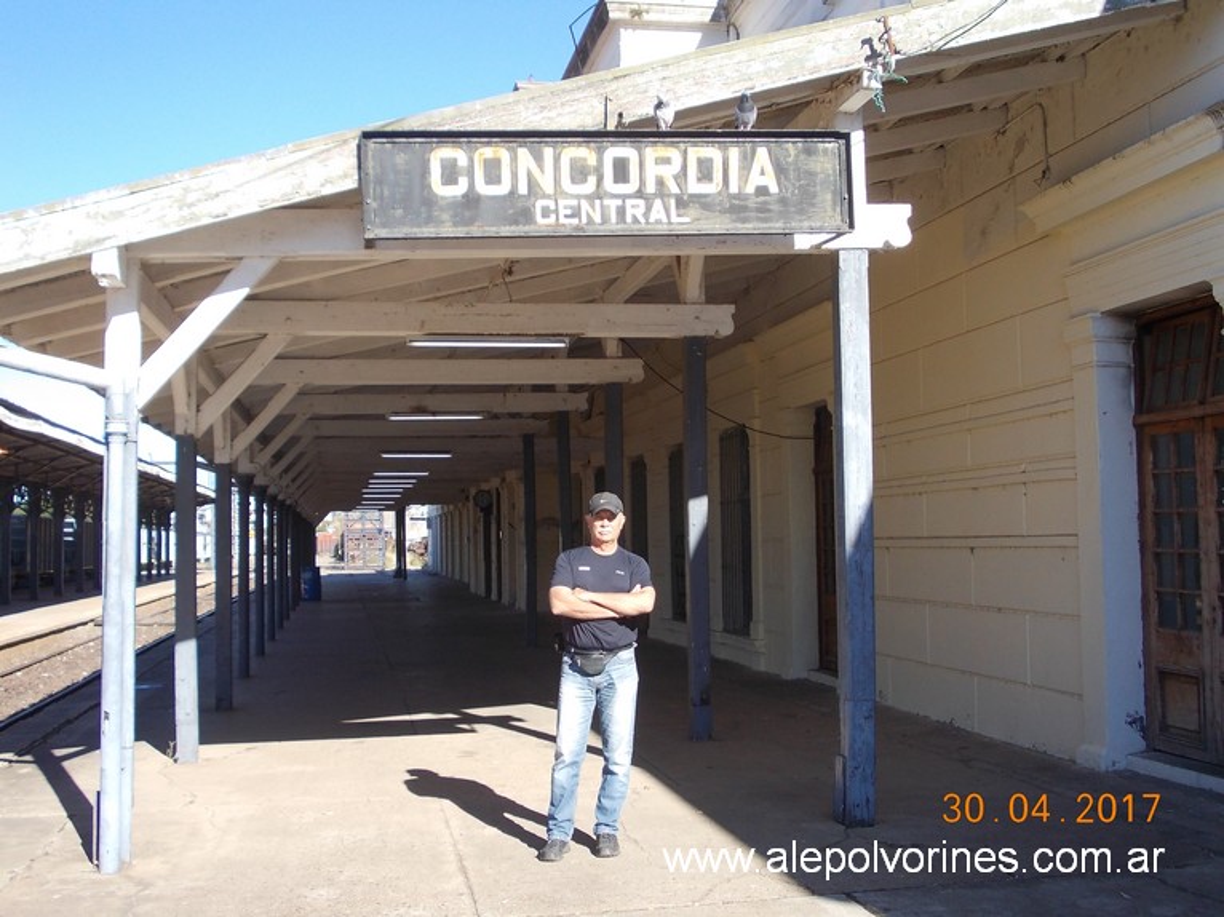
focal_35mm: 43
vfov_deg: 33.6
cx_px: 612
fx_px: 1520
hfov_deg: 43.9
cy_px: 458
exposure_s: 1/400
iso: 80
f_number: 3.3
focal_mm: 6.1
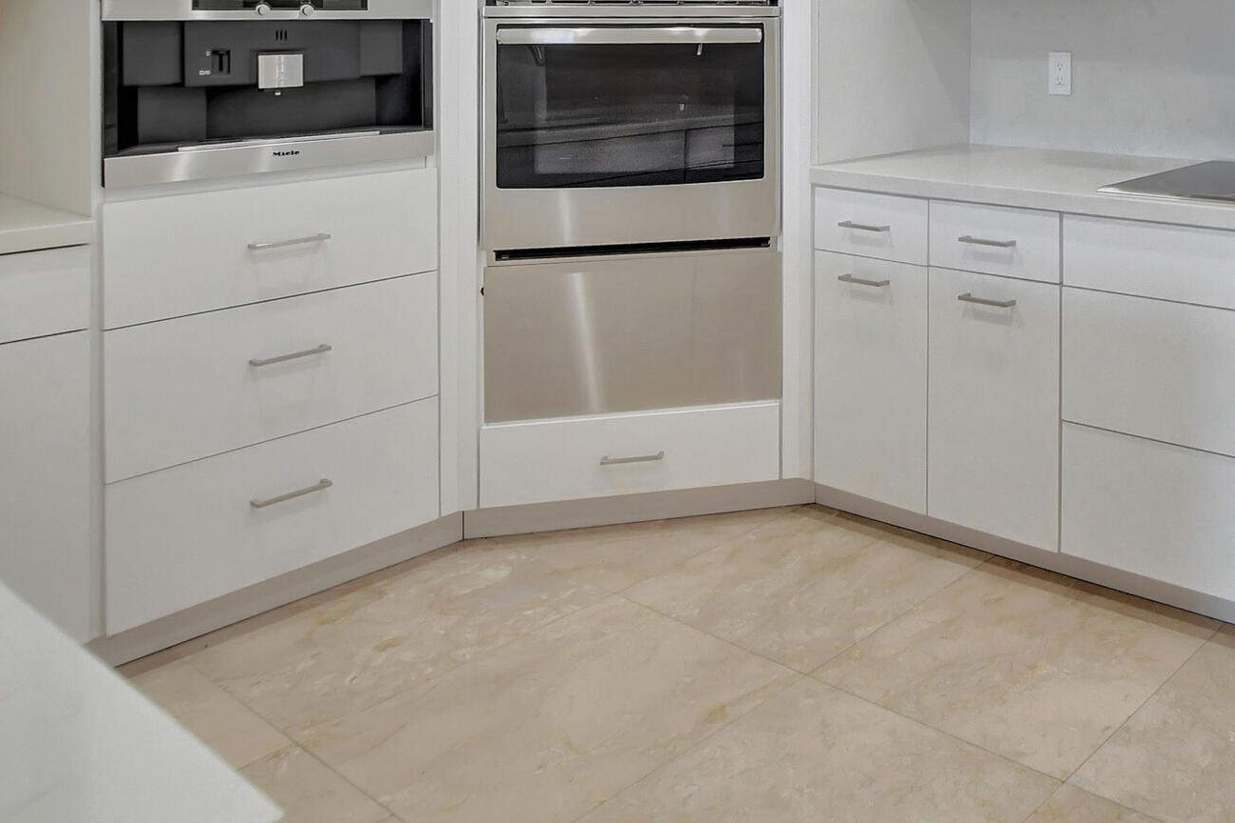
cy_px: 22
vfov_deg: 39.1
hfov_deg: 51.5
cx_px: 1196
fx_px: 1029
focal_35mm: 30
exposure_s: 1/15
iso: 1000
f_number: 9
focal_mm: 10
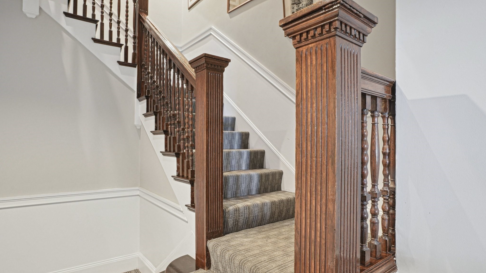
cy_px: 146
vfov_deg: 55.8
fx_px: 258
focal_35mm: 20
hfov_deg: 86.6
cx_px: 243
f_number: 11
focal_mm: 19
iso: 400
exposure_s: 4
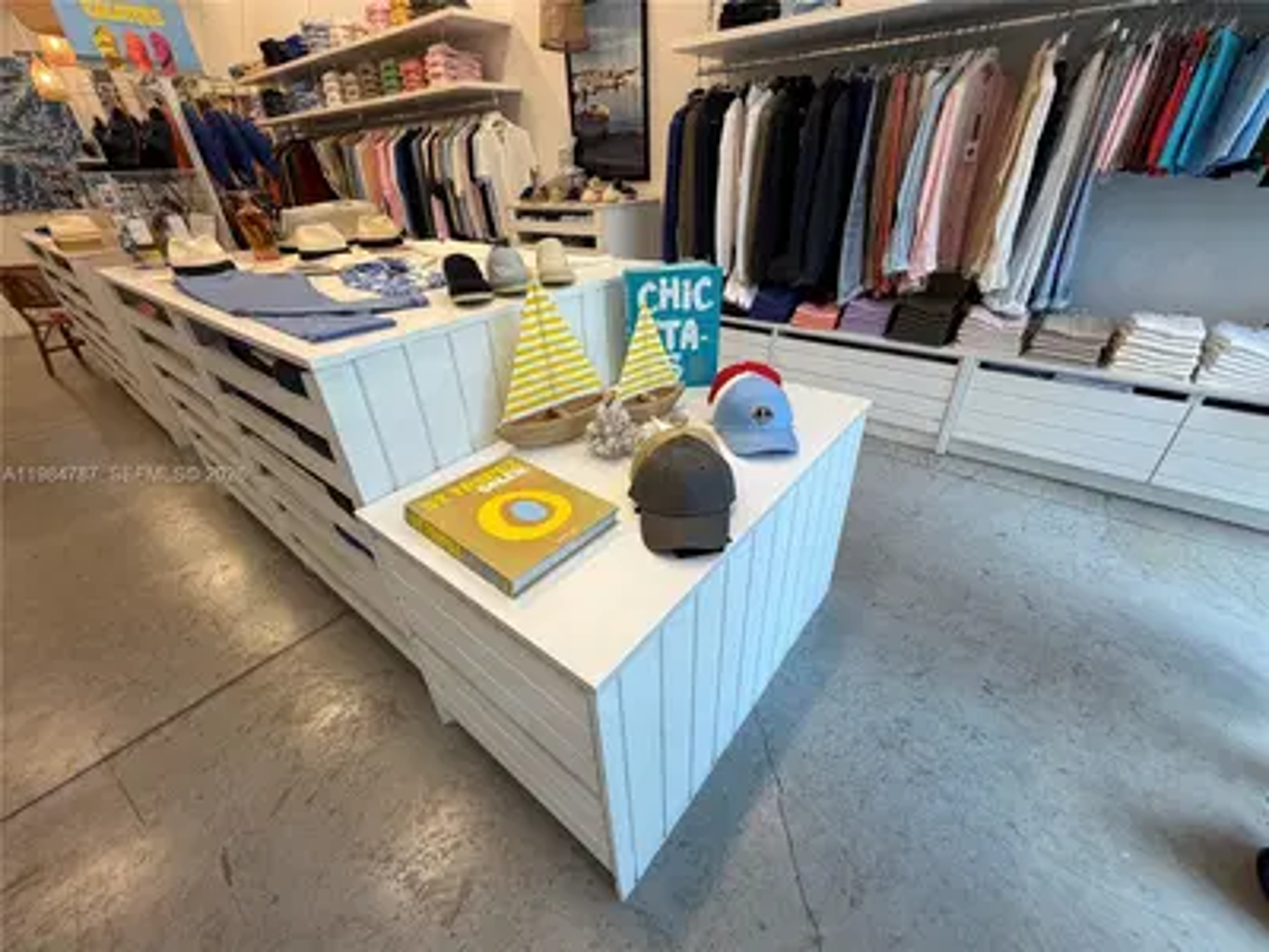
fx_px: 513
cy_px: 476
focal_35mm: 14
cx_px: 634
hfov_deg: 102.1
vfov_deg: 85.7
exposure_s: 1/120
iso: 100
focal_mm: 2.22
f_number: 2.2
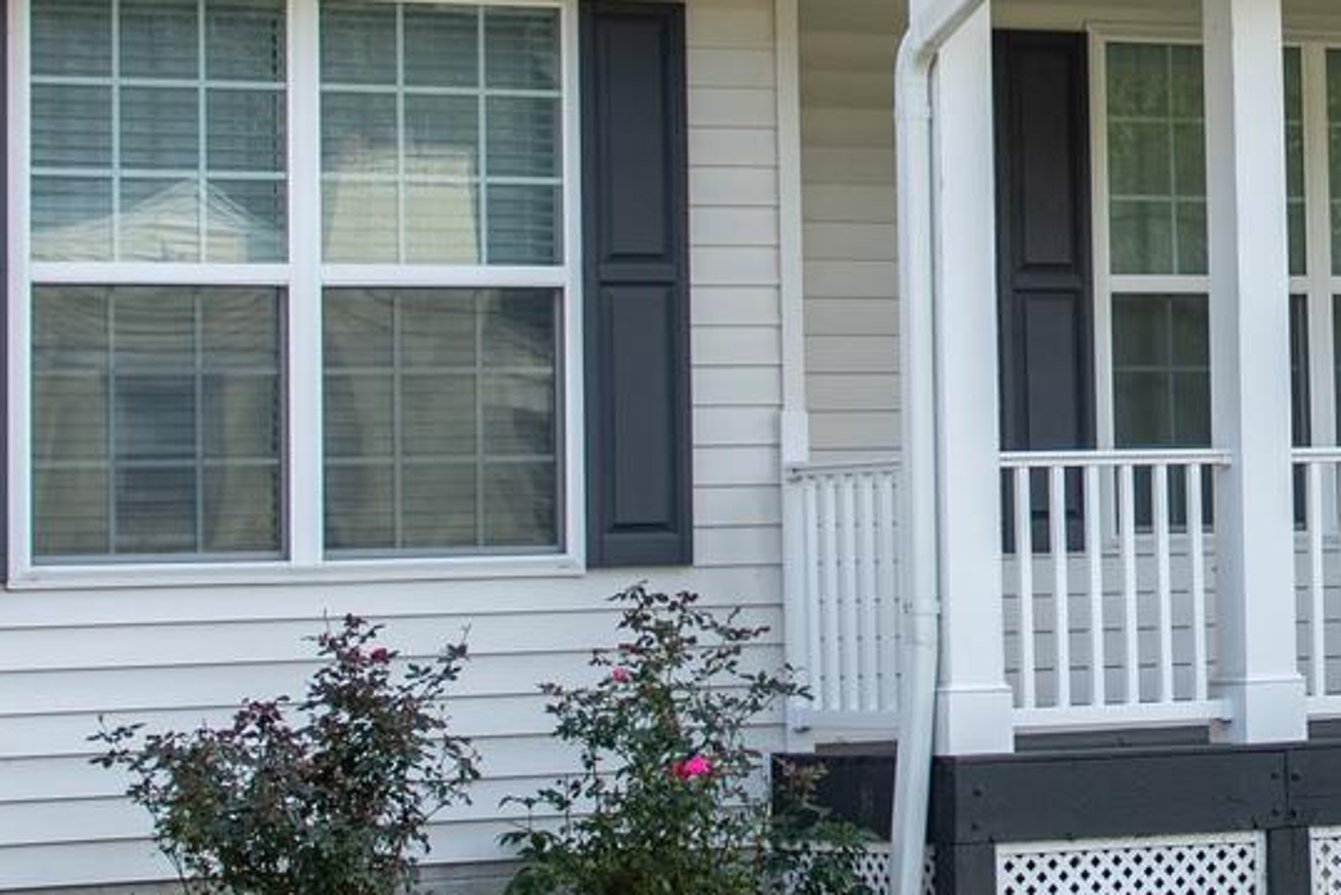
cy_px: 21
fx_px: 5104
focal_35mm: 137
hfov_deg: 14.7
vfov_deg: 10.0
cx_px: 1371
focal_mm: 24
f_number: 3.8
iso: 200
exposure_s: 1/640
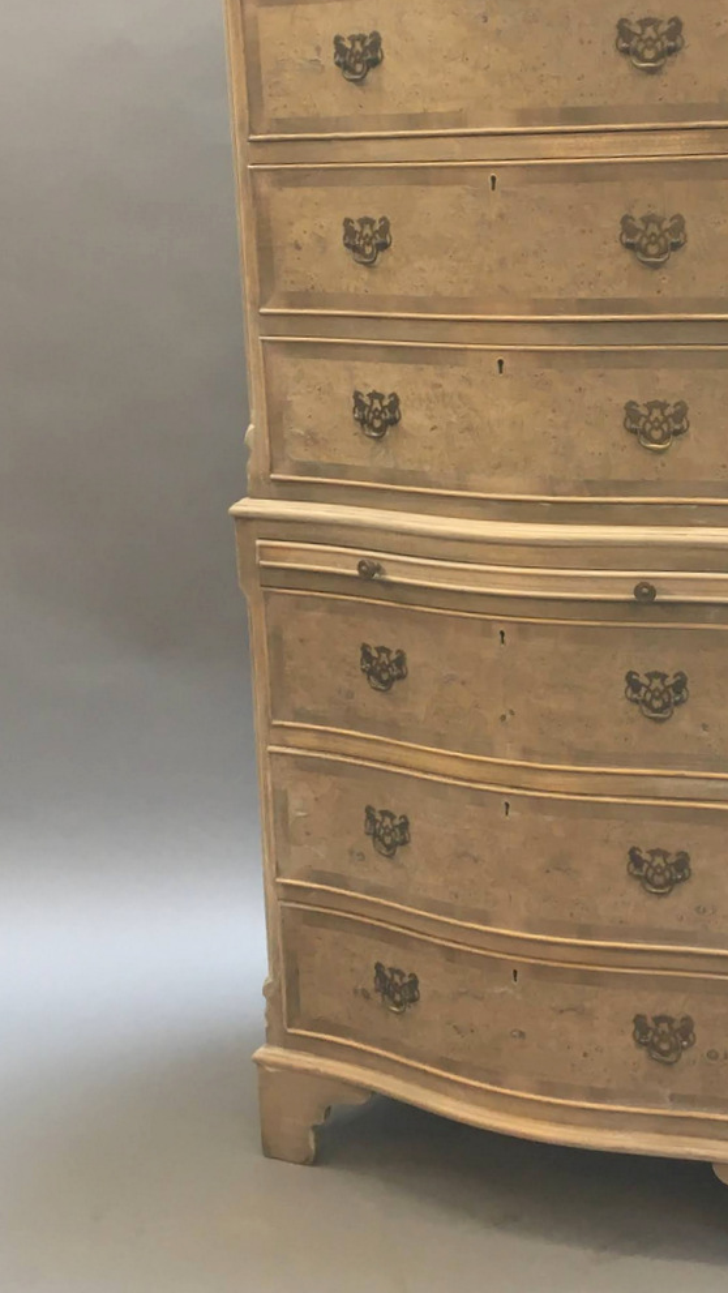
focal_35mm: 51
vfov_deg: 40.2
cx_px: 605
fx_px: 1749
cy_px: 458
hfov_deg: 23.1
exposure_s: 1/33
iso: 64
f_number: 2.2
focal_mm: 4.15
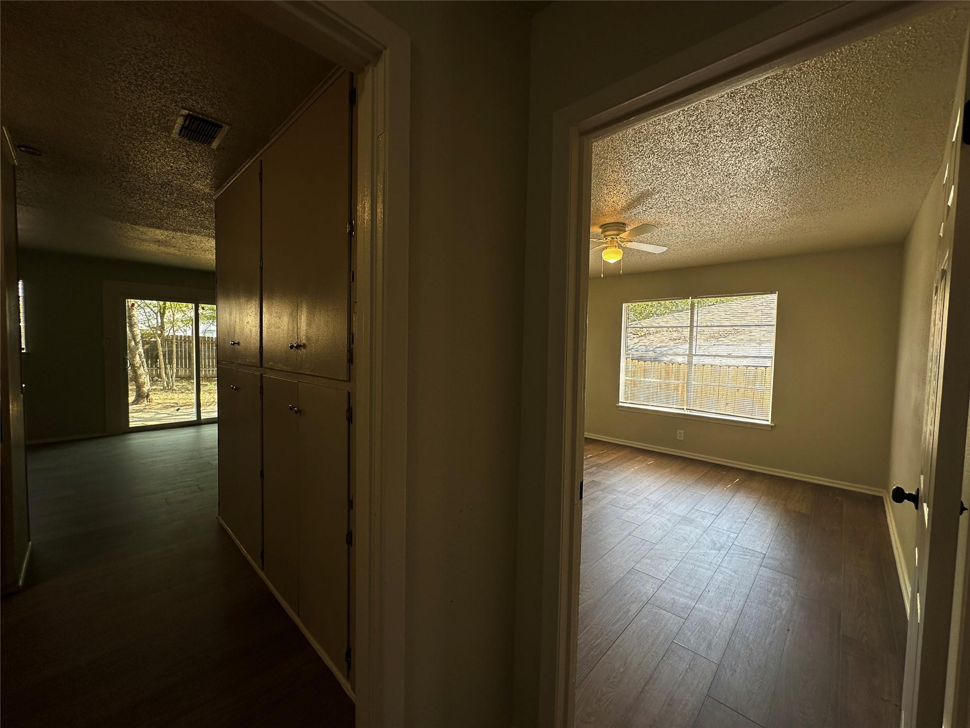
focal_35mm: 14
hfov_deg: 102.1
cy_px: 364
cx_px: 485
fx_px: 392
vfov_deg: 85.7
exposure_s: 1/117
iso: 40
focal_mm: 2.22
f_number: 2.2
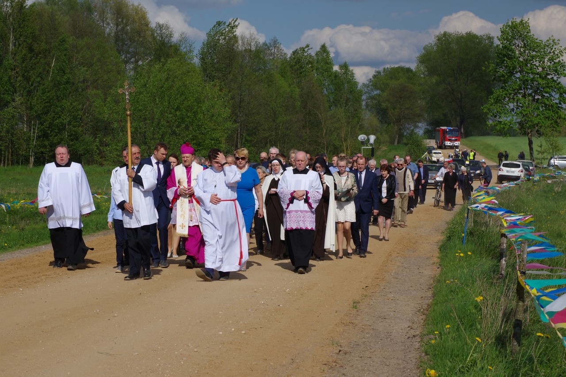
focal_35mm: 105
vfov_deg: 13.0
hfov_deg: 19.5
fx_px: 1651
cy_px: 188
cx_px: 283
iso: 100
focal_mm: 70
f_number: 11
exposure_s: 1/250
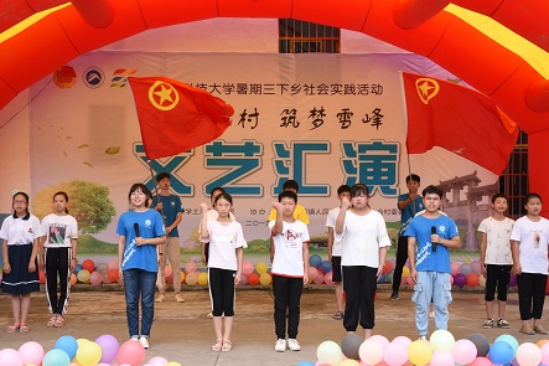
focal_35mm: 65
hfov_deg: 31.0
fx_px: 991
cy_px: 199
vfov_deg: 20.9
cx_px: 264
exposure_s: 1/160
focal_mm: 48
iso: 200
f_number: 9
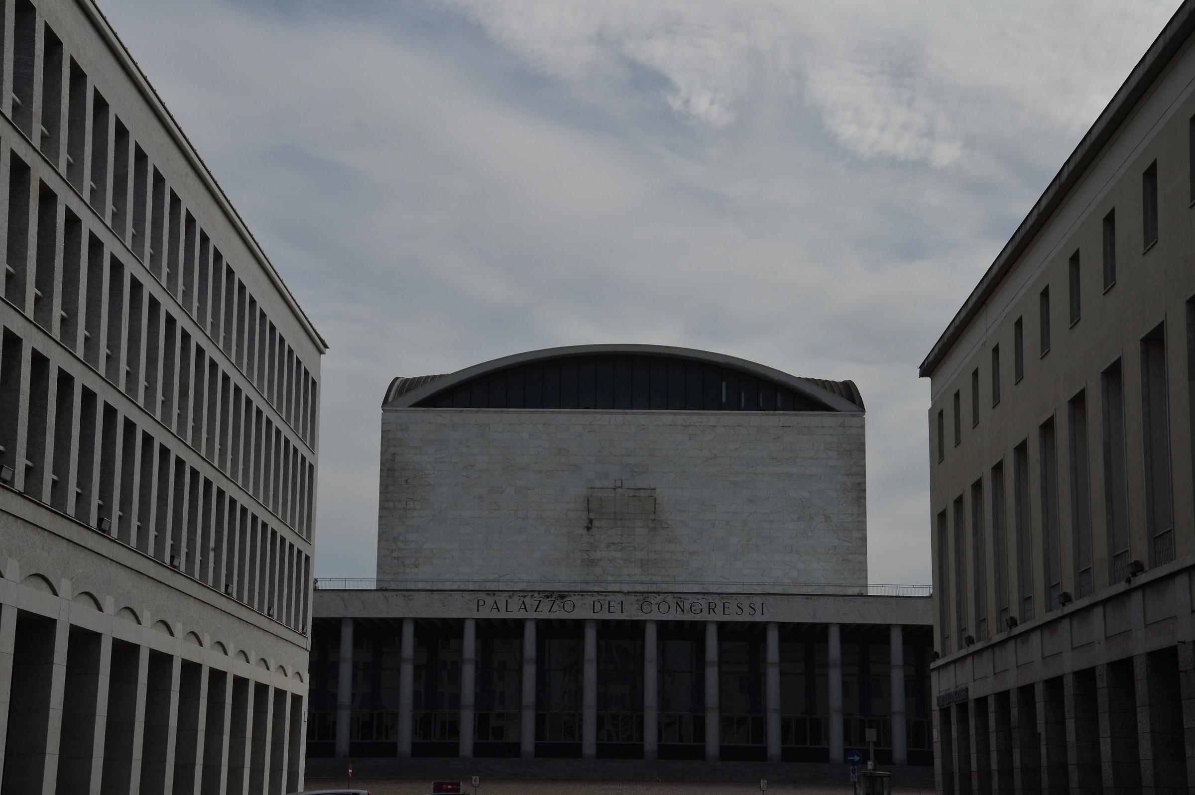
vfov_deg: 20.6
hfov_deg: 30.5
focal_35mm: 66
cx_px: 598
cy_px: 398
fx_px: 2189
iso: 800
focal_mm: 66
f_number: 16
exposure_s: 1/1600
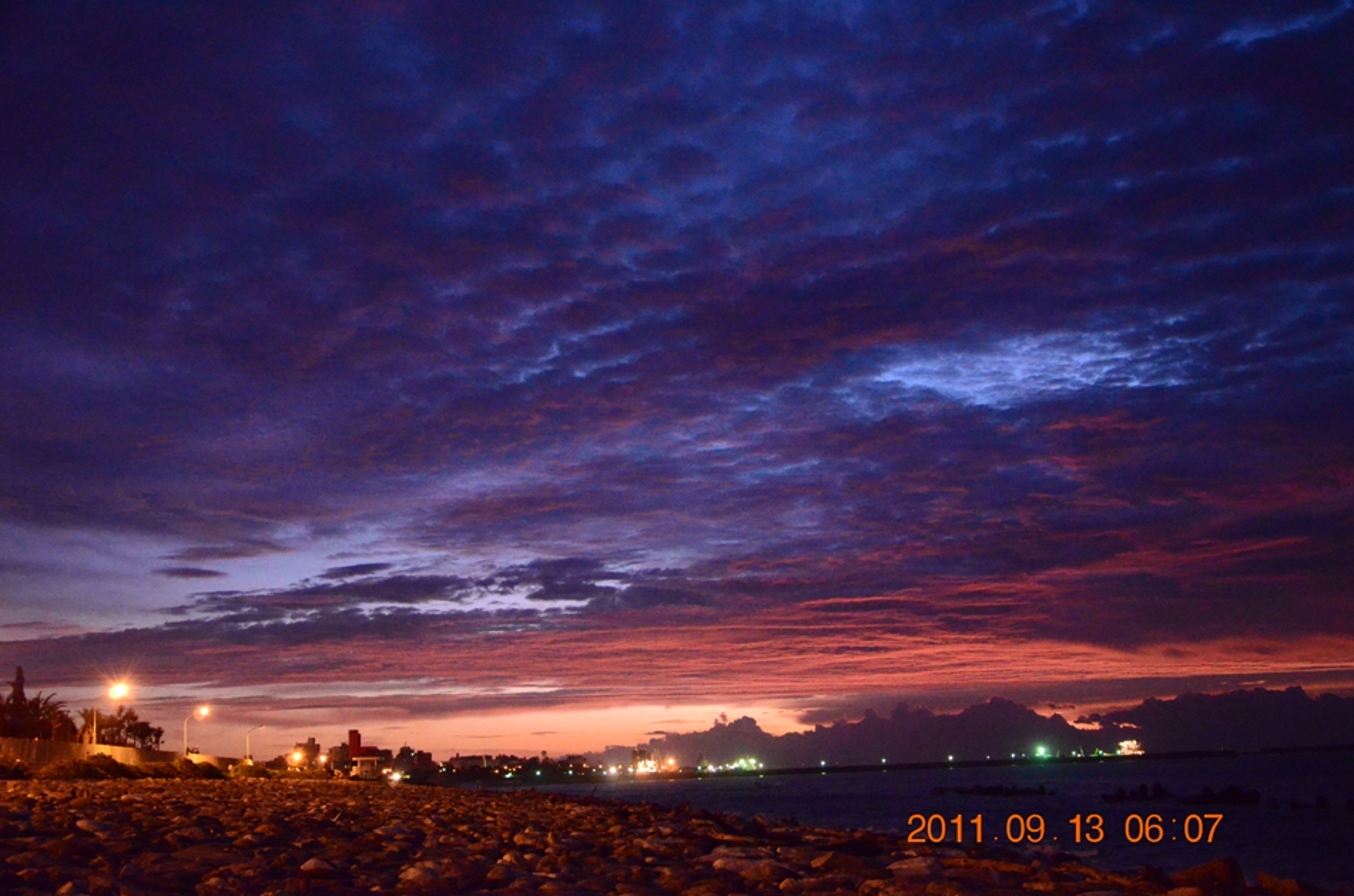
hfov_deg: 53.2
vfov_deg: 36.7
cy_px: 448
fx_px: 1351
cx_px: 677
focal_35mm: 36
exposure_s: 1/13
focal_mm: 24
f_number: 3.8
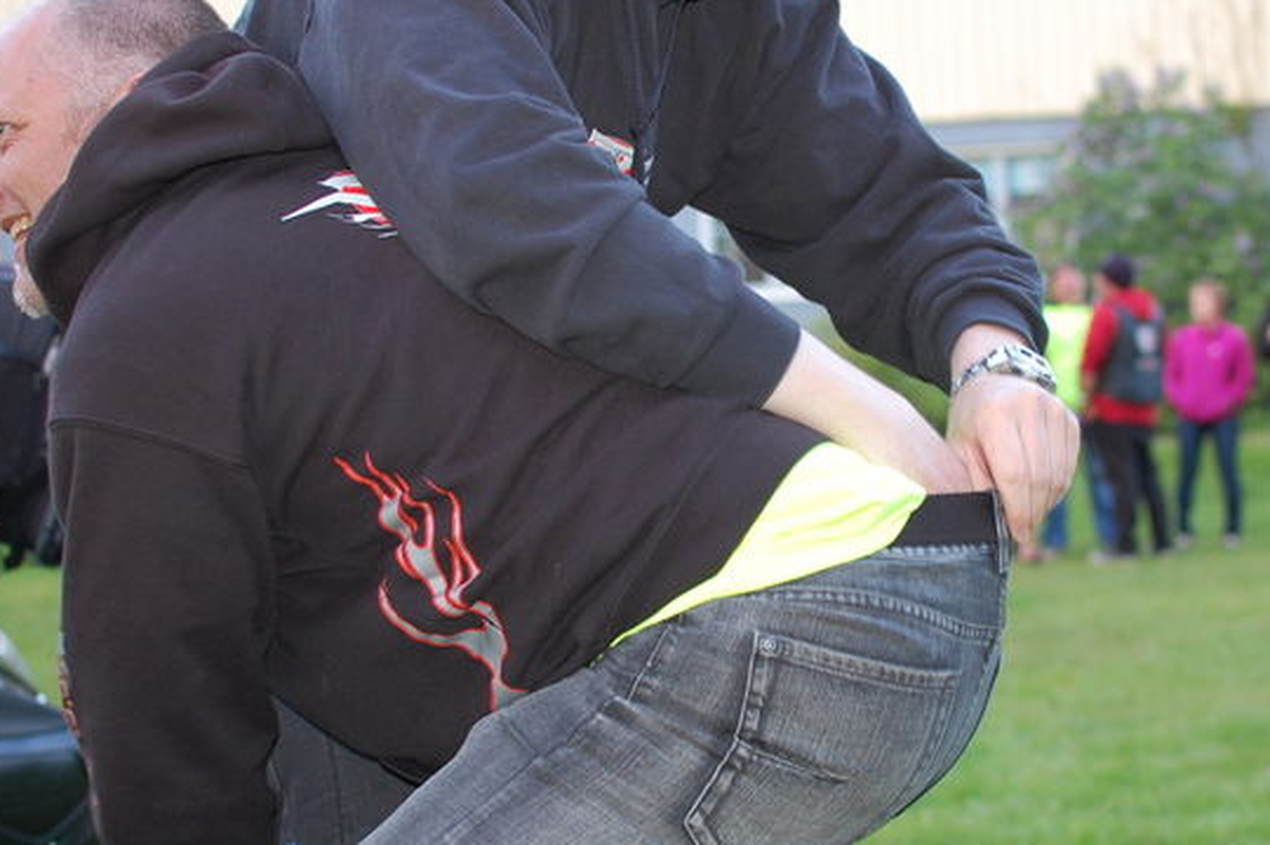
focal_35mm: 78
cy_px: 413
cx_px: 791
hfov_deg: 26.0
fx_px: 2740
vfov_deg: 17.5
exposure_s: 1/60
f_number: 2.8
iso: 400
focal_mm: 35
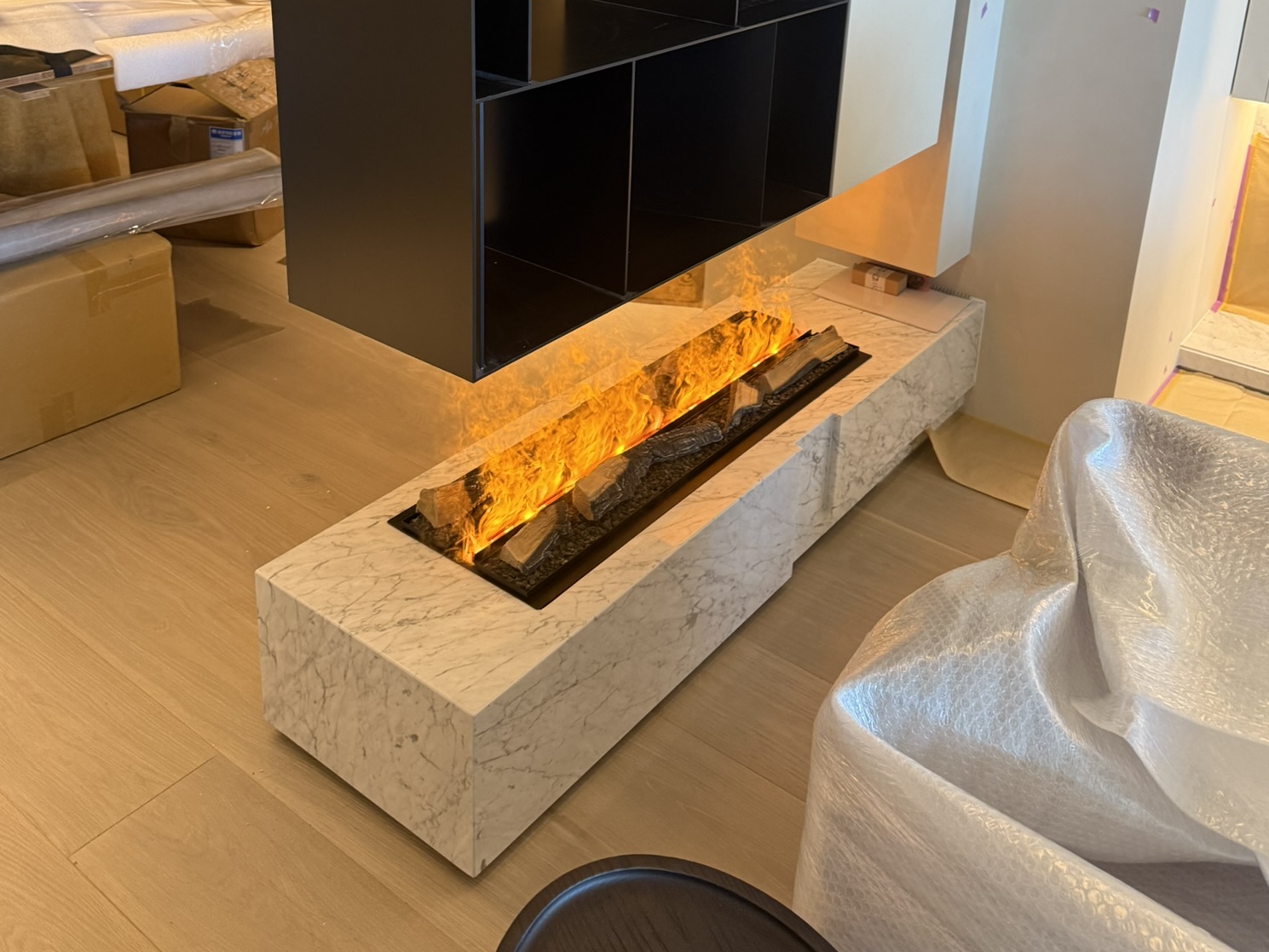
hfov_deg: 55.3
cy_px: 161
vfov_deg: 40.8
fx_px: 1210
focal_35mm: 33
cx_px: 634
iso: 250
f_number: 1.78
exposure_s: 1/49
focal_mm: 6.76
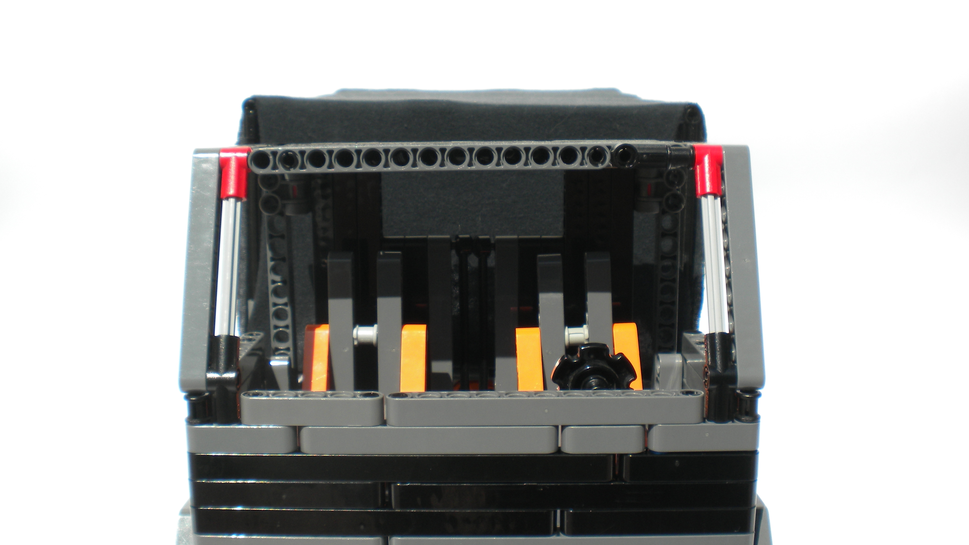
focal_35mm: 39
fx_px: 1002
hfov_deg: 51.6
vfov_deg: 30.4
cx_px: 488
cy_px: 271
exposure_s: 1/850
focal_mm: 6.3
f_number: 4.6
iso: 80
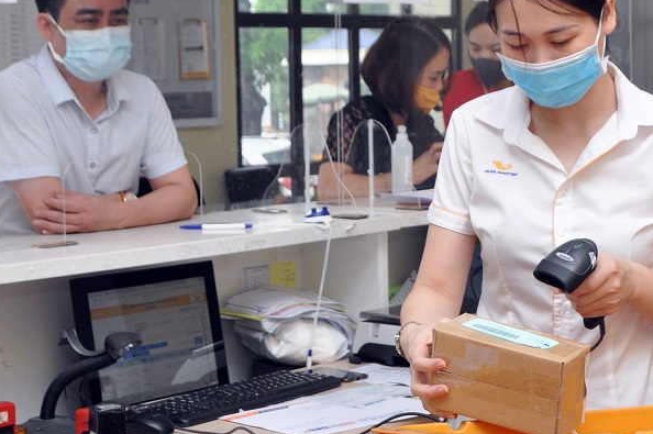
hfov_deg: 15.7
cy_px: 132
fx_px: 2356
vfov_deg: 10.5
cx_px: 439
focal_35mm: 130
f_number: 6.3
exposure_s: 1/160
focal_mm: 40
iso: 500
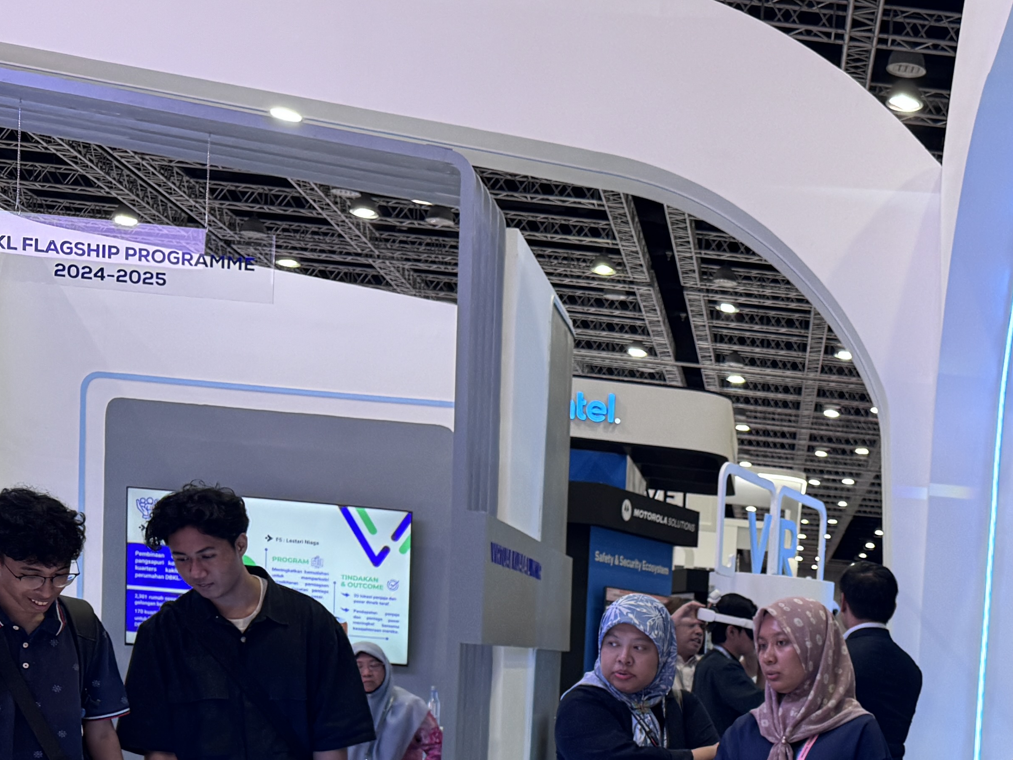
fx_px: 1668
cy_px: 835
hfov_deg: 31.9
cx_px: 936
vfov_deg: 24.0
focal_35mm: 57
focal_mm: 6.76
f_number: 1.78
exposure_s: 1/100
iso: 160
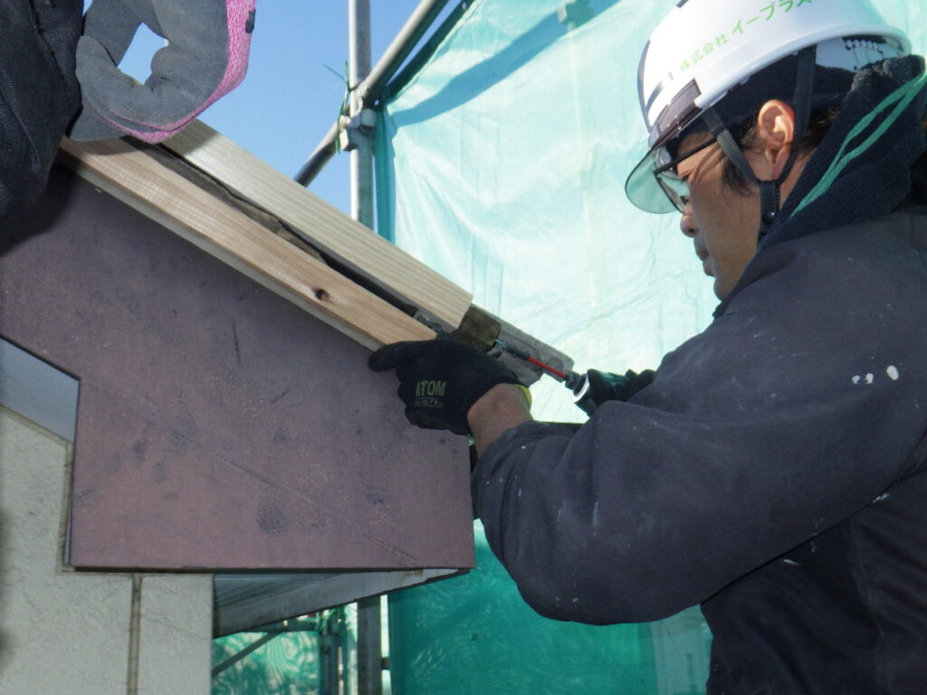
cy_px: 348
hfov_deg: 44.8
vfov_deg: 34.3
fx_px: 1125
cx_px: 464
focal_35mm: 42
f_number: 5
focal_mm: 7.5
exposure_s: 1/640
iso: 250
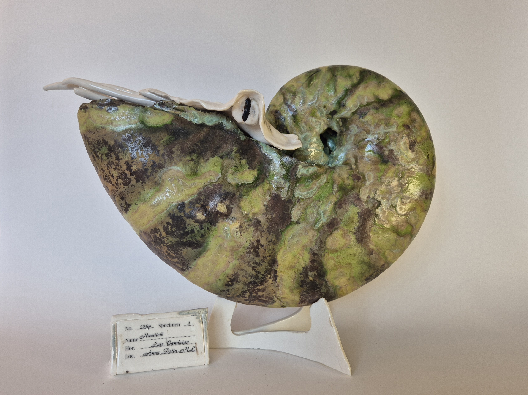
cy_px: 198
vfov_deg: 58.9
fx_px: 351
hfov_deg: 73.9
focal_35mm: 23
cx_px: 264
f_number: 1.8
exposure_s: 1/100
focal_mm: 5.4
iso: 100
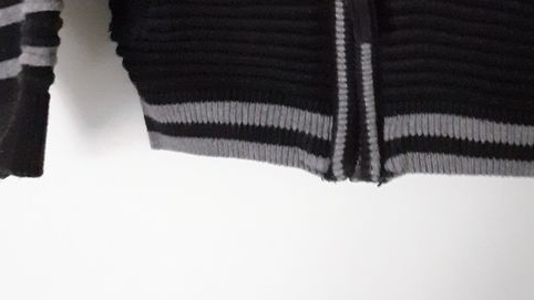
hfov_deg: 33.6
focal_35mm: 61
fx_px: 864
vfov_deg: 17.3
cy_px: -182
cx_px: 405
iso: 1000
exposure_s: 1/17
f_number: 1.9
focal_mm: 3.6
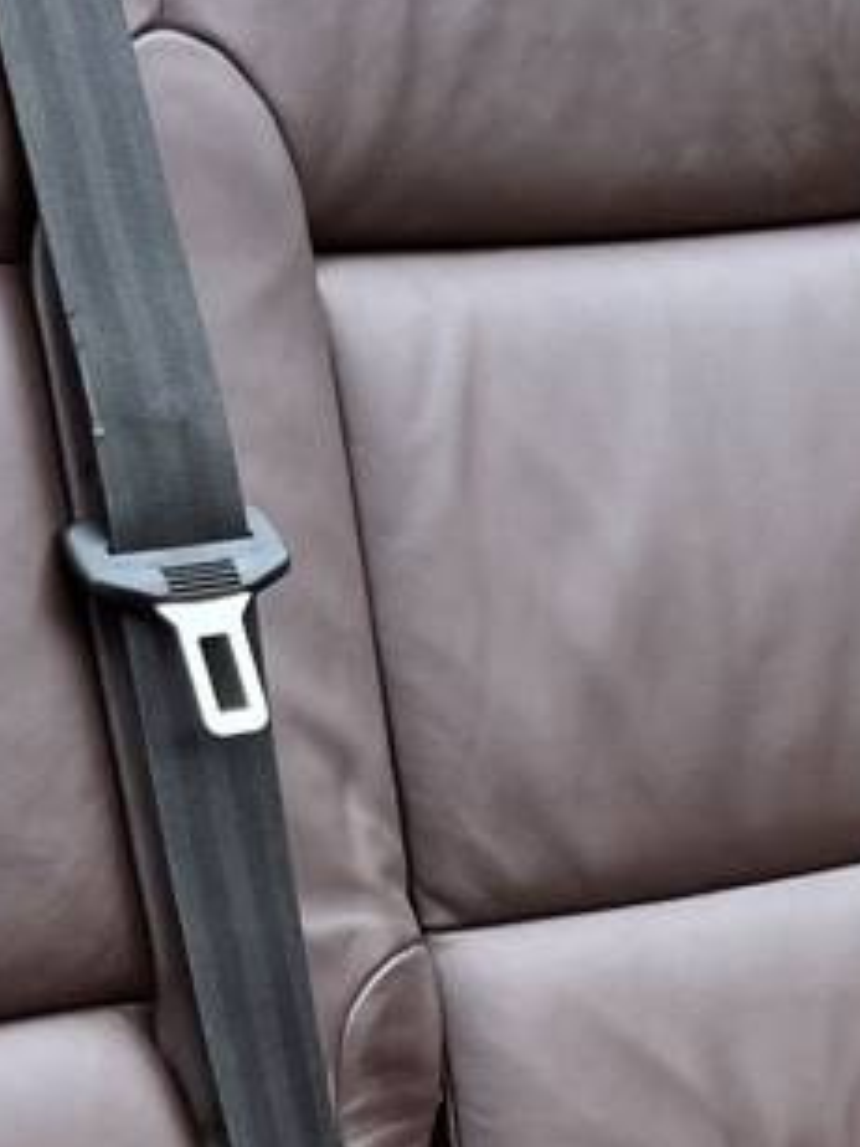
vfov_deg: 14.1
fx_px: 4472
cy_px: 1400
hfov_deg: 10.9
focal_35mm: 135
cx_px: 164
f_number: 1.6
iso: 40
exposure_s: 1/195
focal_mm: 5.1
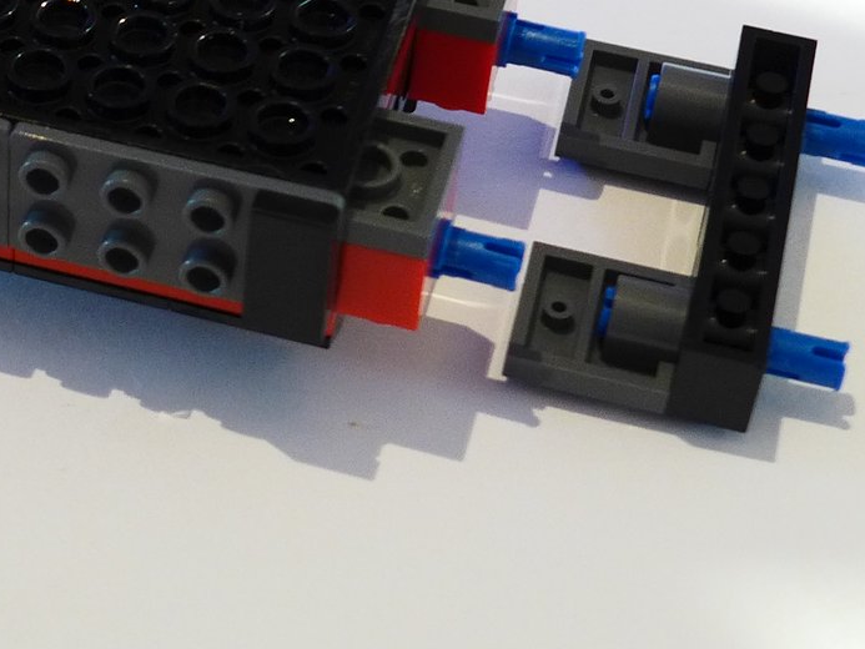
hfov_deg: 14.4
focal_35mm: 131
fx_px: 3274
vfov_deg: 11.3
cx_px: -272
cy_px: 77
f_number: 2.8
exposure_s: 1/10
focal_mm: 9.8
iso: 400
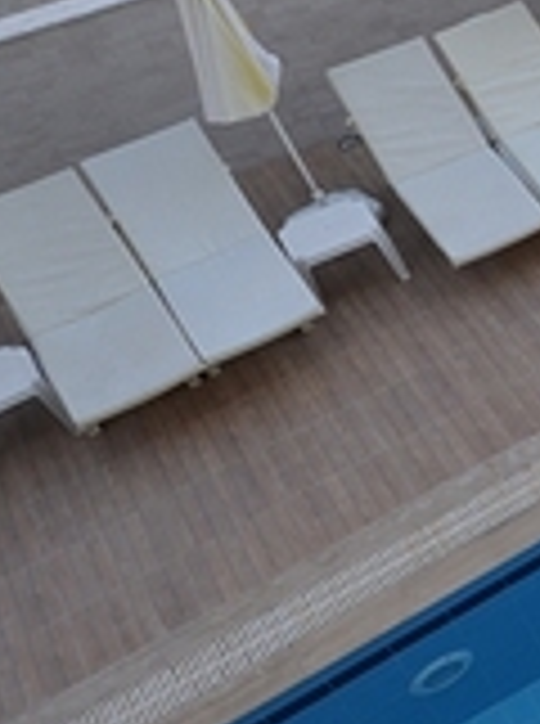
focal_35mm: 65
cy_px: 58
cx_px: 1343
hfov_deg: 14.1
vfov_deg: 28.6
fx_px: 1357
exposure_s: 1/250
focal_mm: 10
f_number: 5.6
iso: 100
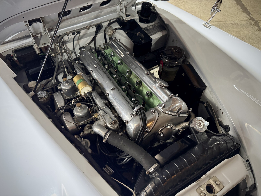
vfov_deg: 56.8
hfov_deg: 71.6
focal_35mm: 24
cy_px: 98
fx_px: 181
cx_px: 130
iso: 800
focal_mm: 6.76
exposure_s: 1/50
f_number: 1.78
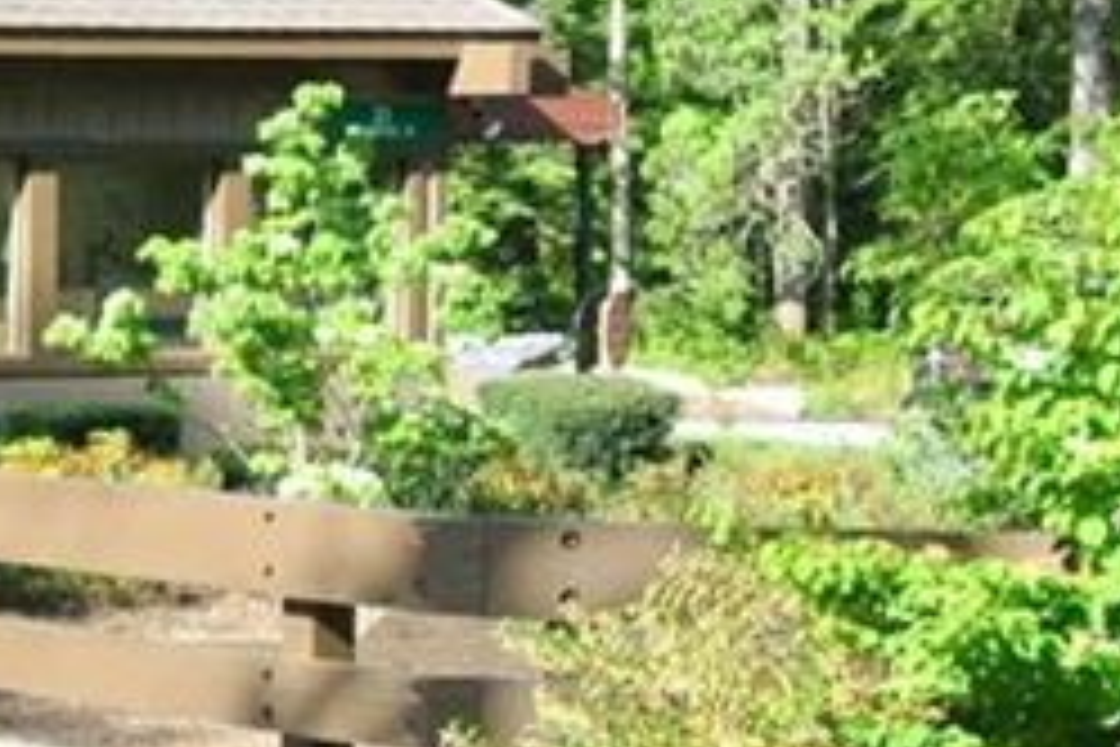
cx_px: -256
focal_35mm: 173
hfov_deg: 11.6
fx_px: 5382
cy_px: 572
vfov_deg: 7.9
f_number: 4.2
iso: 100
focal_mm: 15.7
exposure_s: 1/250
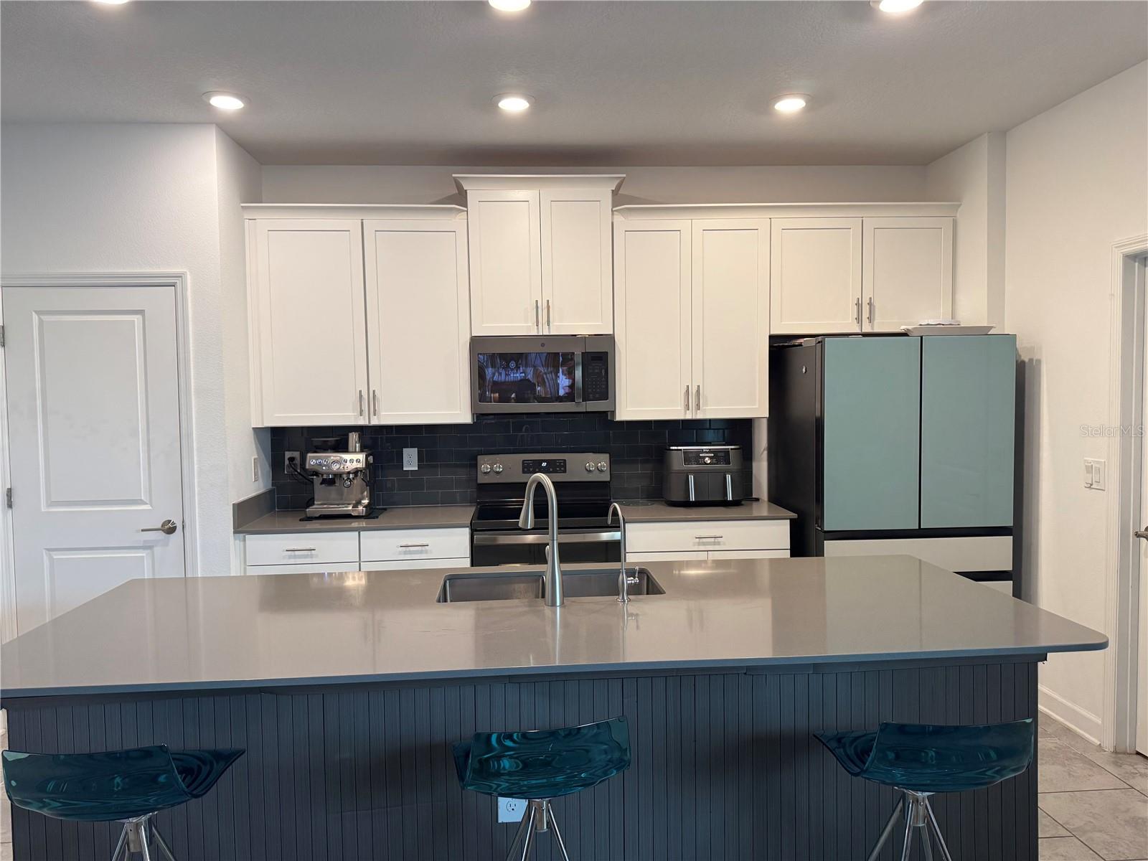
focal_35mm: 24
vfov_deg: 56.8
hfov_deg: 71.6
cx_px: 574
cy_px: 430
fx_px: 796
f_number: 1.78
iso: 160
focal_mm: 6.76
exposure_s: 1/120
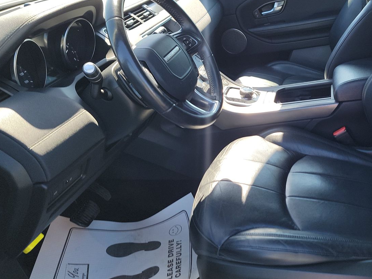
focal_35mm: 35
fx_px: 376
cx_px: 268
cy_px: 108
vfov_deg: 40.5
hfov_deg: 50.9
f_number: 1.8
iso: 76
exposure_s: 1/119
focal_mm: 6.7
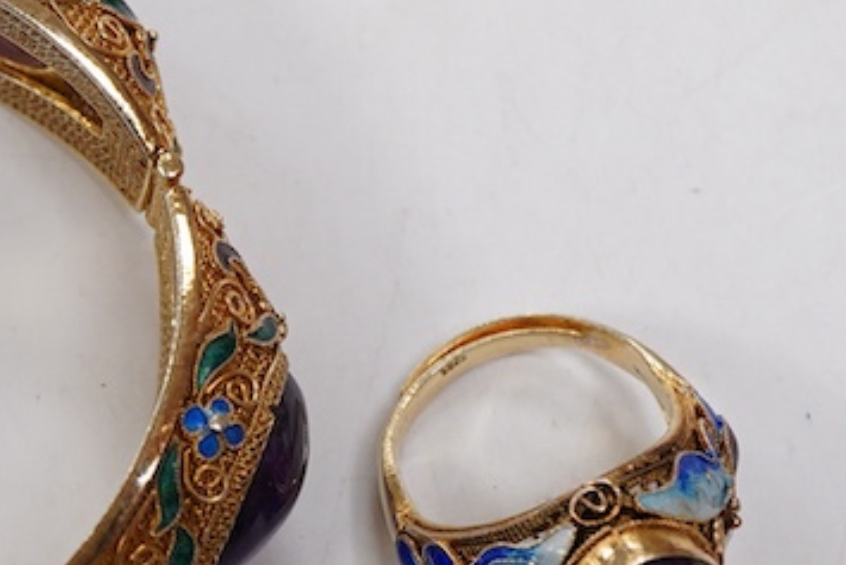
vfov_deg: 12.0
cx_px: -12
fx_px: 2680
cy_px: 310
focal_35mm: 114
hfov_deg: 17.5
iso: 1250
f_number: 10
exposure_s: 1/125
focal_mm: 30
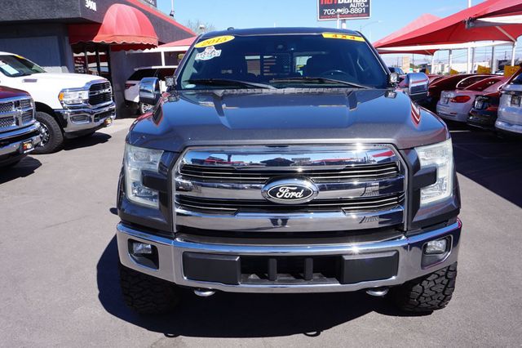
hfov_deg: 59.5
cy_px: 174
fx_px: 456
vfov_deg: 41.7
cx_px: 261
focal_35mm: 32
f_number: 13
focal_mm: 21
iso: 100
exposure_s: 1/80
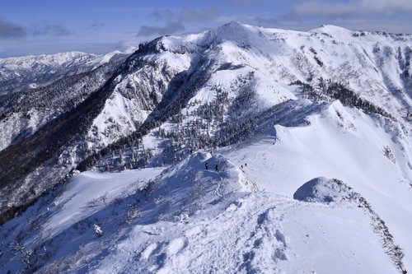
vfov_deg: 53.1
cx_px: 206
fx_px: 275
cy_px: 137
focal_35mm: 24
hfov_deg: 73.8
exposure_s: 1/500
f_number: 22
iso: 200
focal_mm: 24
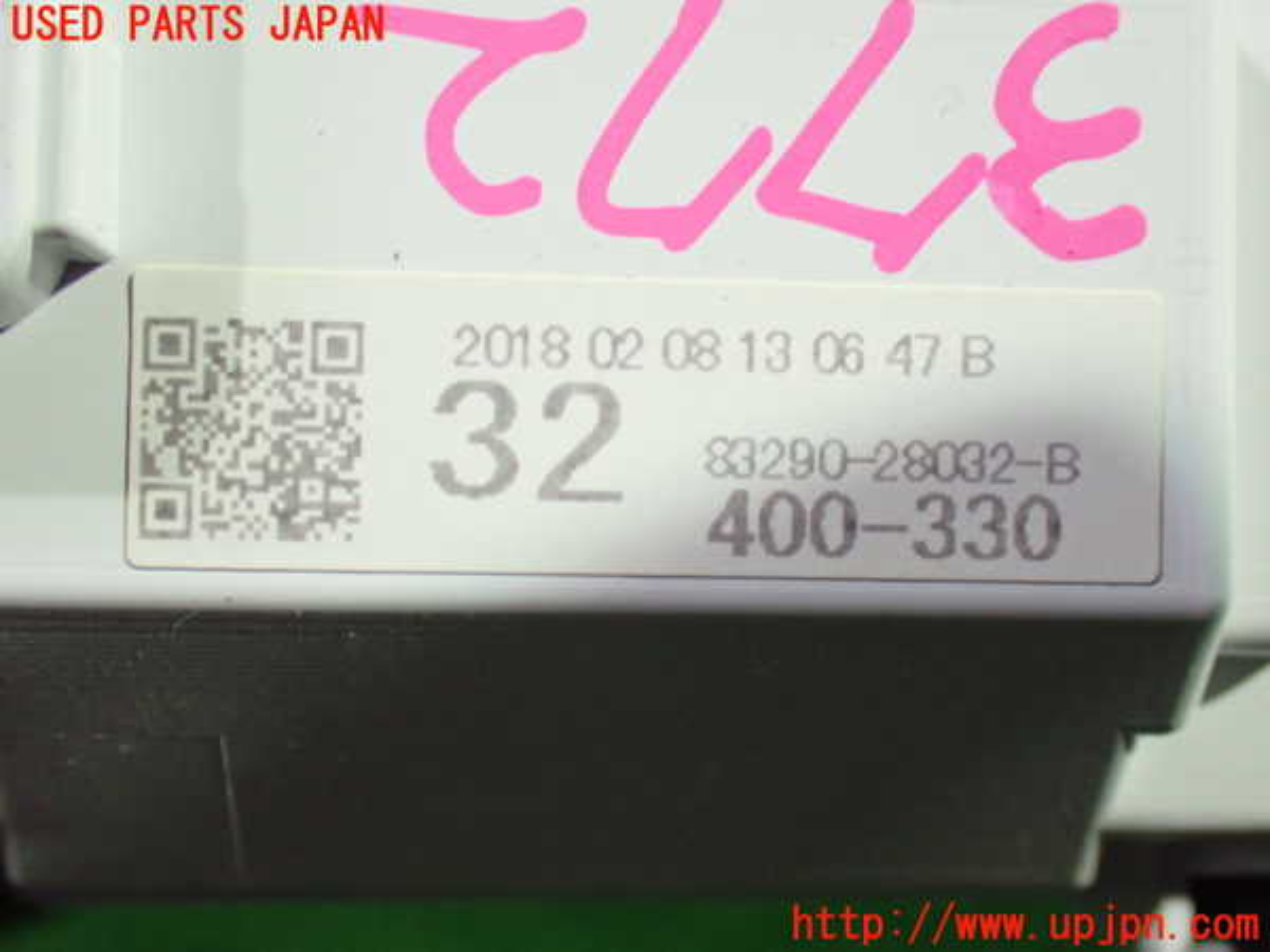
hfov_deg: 40.4
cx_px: 635
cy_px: 476
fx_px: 1724
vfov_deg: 30.9
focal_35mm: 47
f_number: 3.1
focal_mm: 8.4
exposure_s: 1/50
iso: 1000
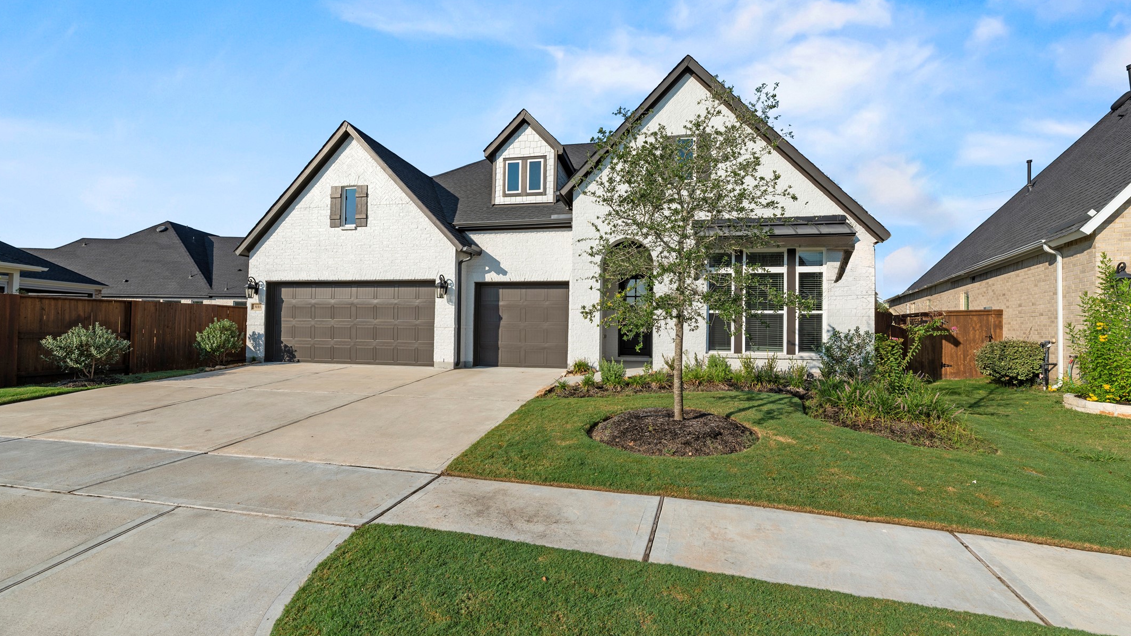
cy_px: 318
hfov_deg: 99.4
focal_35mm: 16
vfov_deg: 67.1
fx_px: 480
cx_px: 569
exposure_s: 1/400
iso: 100
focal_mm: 15
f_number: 8
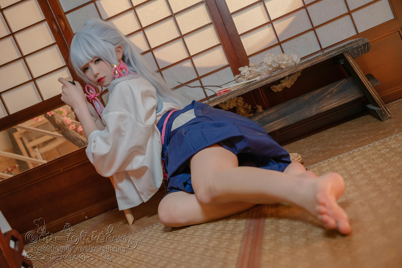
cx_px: 201
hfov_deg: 38.9
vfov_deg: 26.5
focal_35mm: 51
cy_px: 134
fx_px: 570
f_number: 4
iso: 400
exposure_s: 1/30
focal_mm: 51
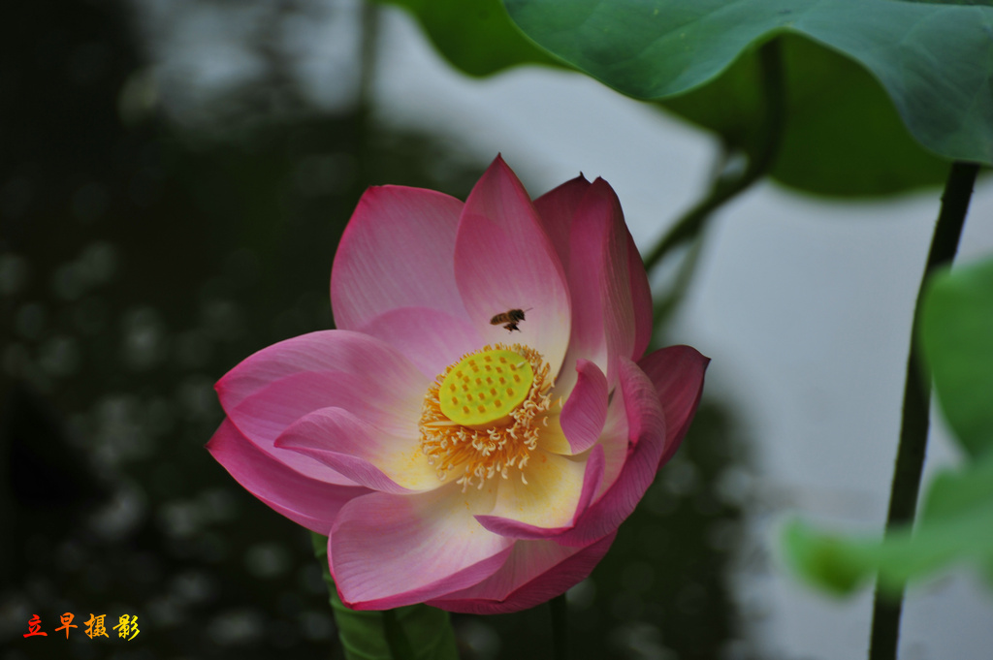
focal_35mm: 300
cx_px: 496
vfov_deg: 4.6
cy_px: 330
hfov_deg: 6.9
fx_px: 8268
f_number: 5.6
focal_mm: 300
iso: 200
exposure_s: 1/40
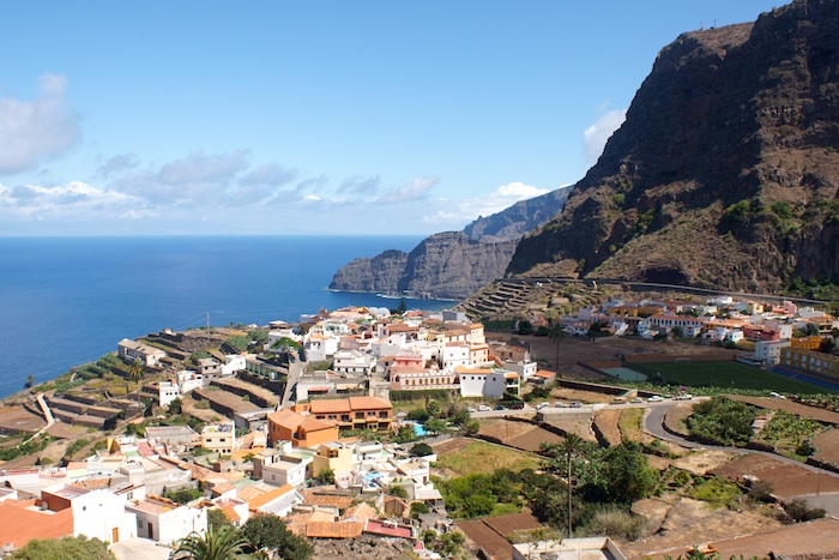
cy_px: 280
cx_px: 420
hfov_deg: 61.9
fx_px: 699
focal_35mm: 30
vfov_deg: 43.6
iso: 200
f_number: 10
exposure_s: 1/250
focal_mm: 20
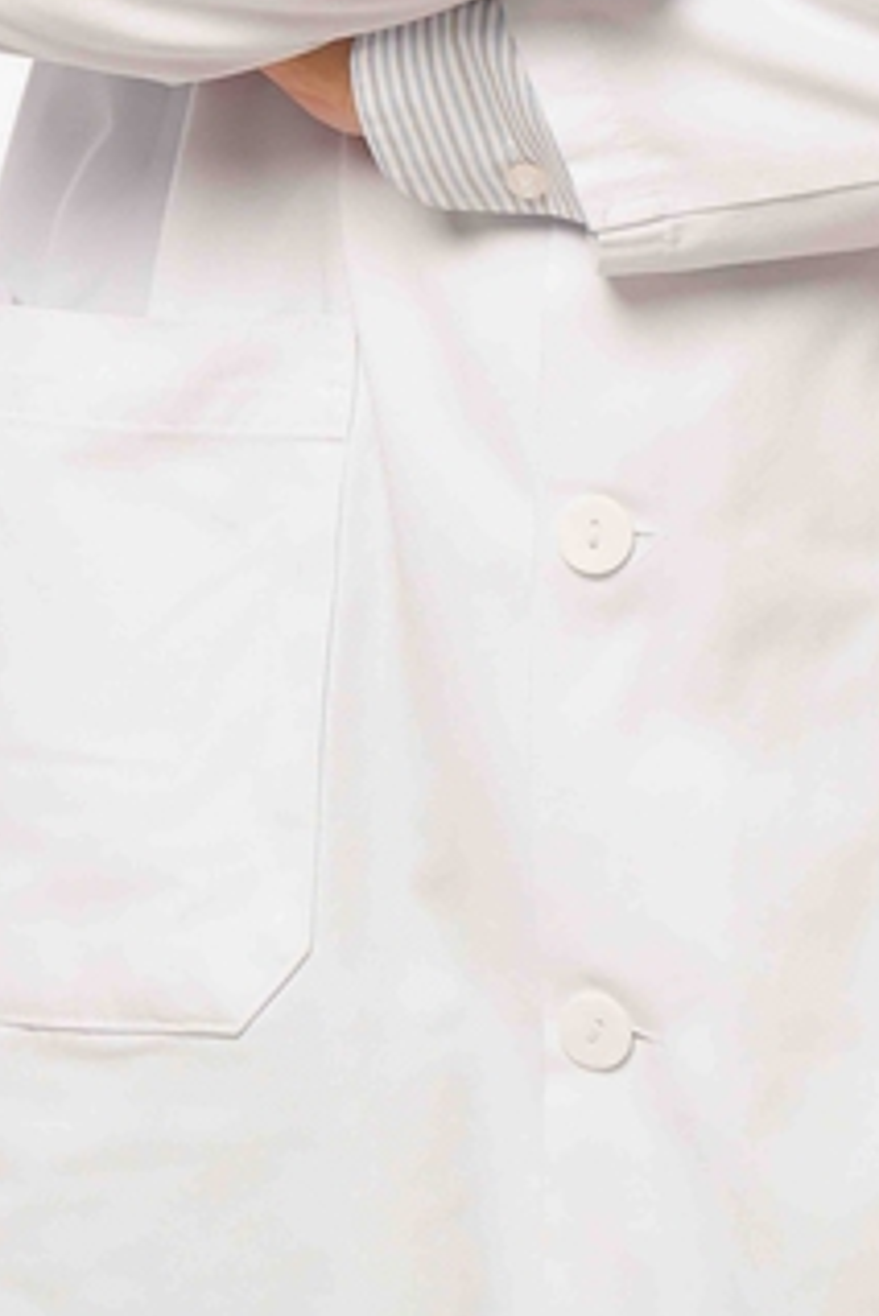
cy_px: -635
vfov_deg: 4.3
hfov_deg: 2.9
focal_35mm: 475
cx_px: 697
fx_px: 17377
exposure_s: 1/125
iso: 400
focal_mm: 158
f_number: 5.6
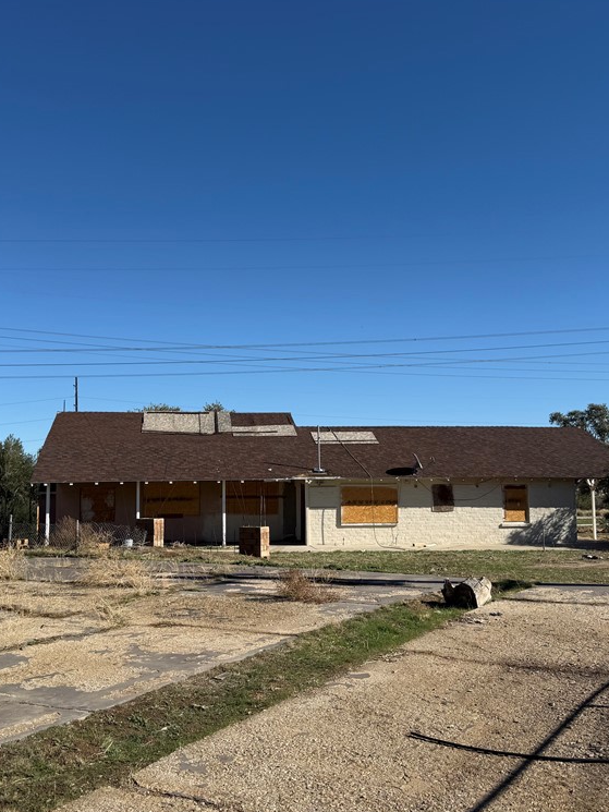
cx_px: 281
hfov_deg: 42.9
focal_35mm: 33
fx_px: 774
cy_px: 403
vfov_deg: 55.3
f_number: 1.78
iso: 80
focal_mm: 6.76
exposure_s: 1/6173
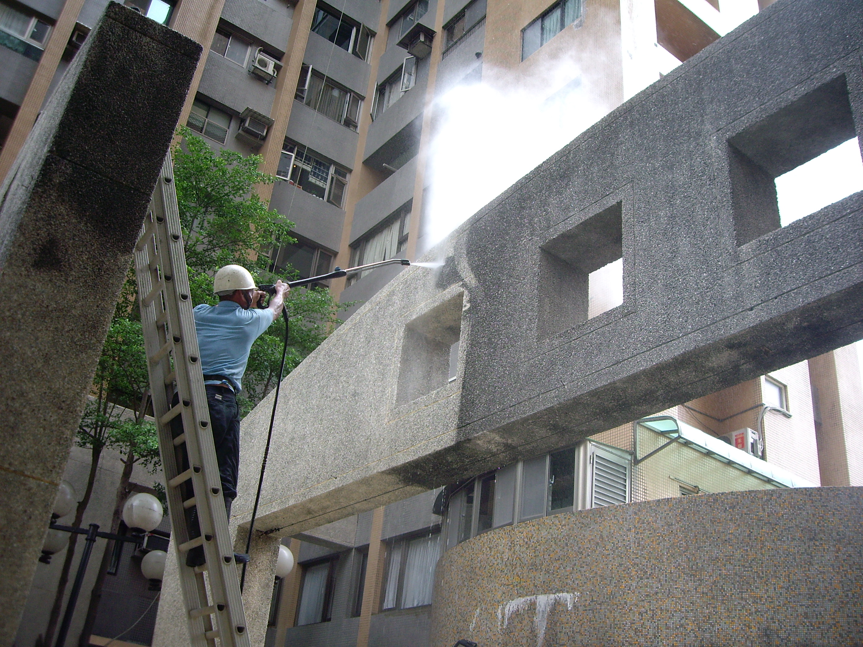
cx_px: 432
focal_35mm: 38
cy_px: 324
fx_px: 947
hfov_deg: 49.0
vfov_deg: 37.7
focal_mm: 6.2
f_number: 2.7
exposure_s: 1/80
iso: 100
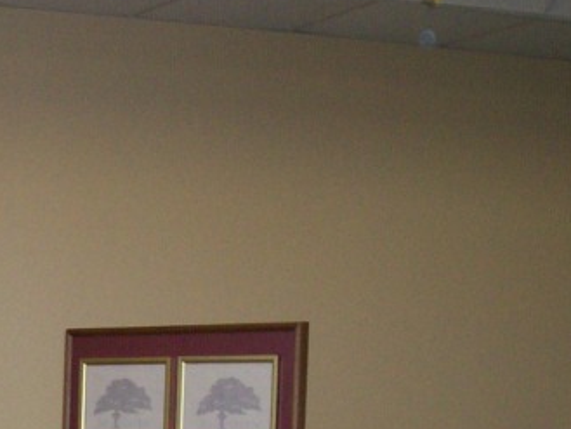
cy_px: 639
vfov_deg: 12.6
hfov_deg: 16.7
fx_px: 1848
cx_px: -149
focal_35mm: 112
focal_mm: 5.9
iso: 140
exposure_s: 1/64
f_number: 4.5
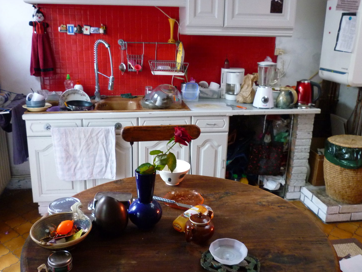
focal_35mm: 32
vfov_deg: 44.2
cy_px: 132
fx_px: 335
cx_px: 183
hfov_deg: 56.8
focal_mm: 5.2
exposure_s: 1/8
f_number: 3.3
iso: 400
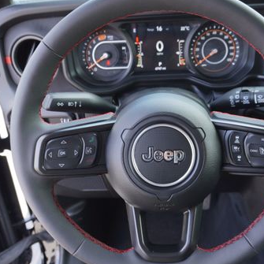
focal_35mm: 39
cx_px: 160
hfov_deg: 42.6
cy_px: 135
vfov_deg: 42.8
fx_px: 337
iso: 125
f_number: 4
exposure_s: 1/60
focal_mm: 16
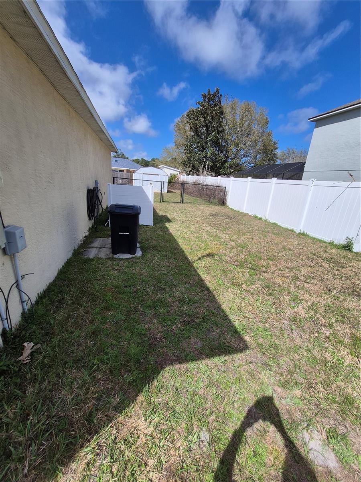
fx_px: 181
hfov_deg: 89.9
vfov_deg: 106.2
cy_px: 241
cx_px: 180
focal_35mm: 13
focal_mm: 1.74
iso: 50
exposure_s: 1/2864
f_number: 2.2
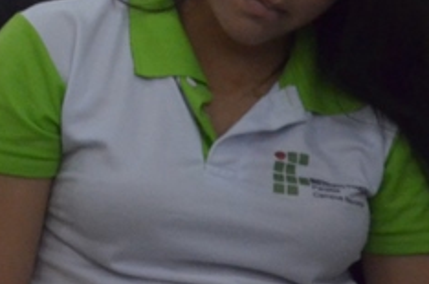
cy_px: -330
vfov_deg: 2.0
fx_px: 8208
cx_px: -332
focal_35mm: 690
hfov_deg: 3.0
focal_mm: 105
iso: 2000
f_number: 5.6
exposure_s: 1/50
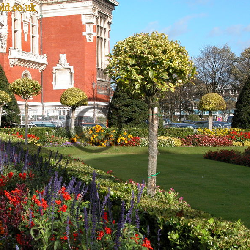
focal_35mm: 73
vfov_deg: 23.7
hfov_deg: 23.6
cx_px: 93
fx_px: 596
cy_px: 125
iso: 100
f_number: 5.7
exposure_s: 1/315
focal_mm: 15.7
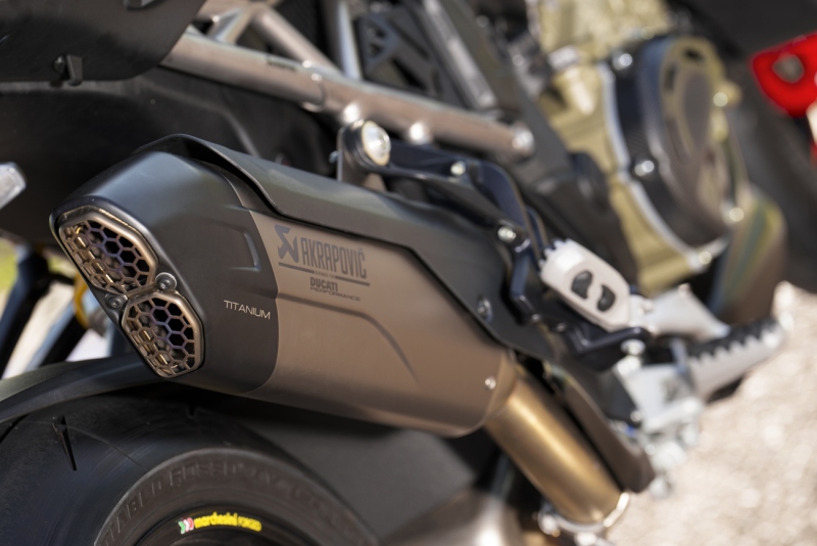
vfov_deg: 8.3
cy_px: 273
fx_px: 3746
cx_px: 408
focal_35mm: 165
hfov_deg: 12.4
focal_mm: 165
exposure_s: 1/160
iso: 50
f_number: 5
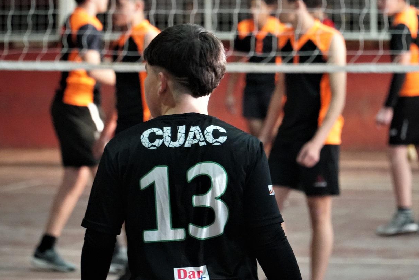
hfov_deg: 11.1
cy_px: 143
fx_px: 2160
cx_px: 227
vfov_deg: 7.4
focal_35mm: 186
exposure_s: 1/160
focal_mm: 101
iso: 5000
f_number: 4
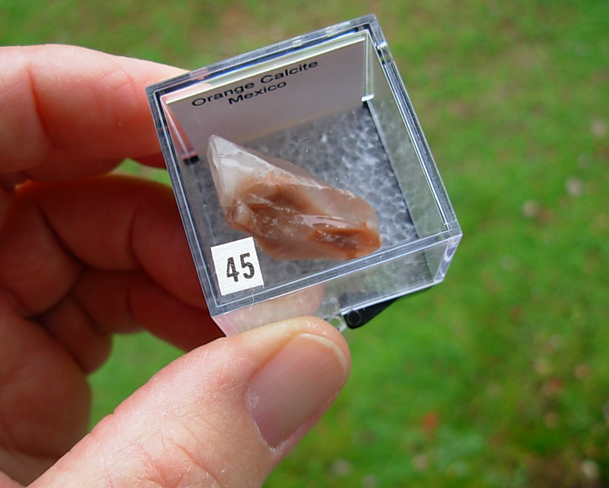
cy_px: 243
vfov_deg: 37.3
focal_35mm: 40
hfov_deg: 45.8
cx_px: 288
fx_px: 721
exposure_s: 1/152
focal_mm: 6.3
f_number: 2.9
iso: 50
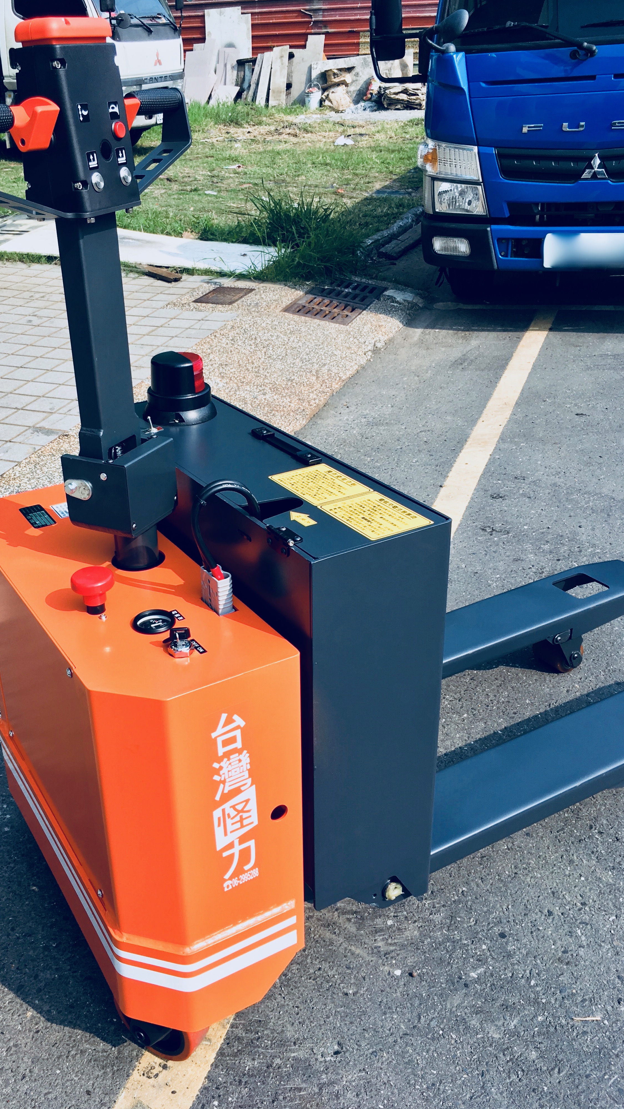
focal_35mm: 32
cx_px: 215
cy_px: 555
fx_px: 941
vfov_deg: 61.0
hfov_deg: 36.4
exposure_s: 1/950
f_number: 2.2
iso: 25
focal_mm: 4.15
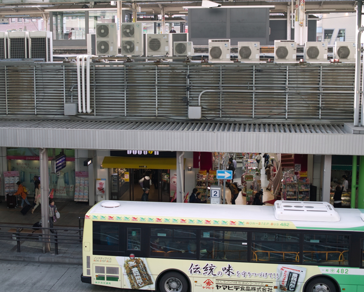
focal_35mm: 53
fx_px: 571
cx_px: 158
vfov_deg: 28.6
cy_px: 125
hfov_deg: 35.3
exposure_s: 1/100
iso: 100
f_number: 2.8
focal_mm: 24.2
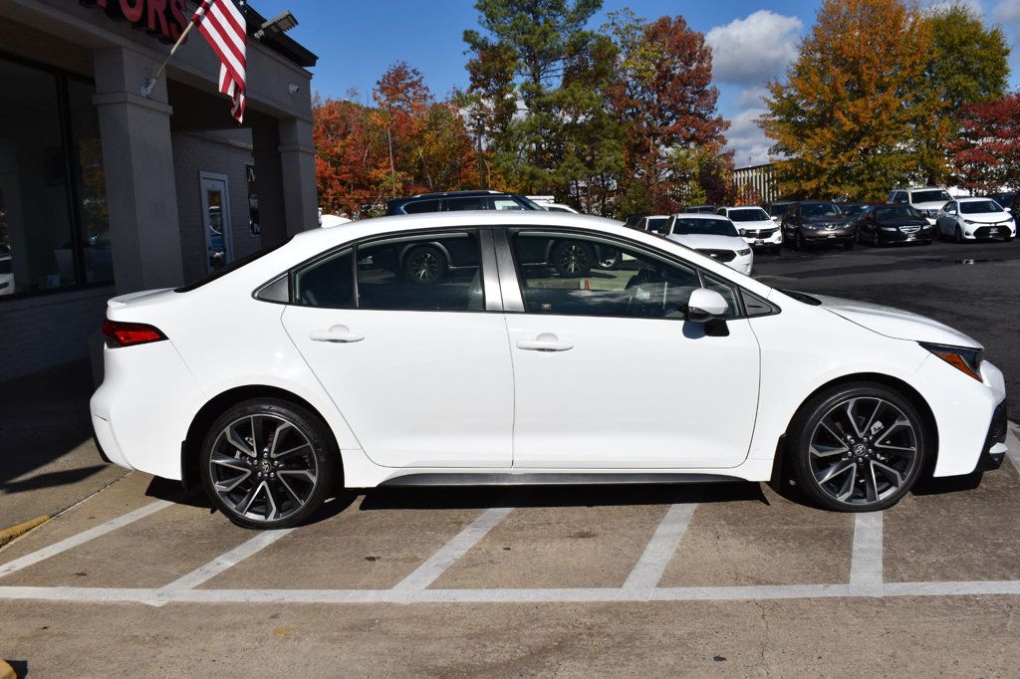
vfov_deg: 41.7
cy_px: 340
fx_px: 892
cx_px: 510
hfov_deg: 59.5
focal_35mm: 32
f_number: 10
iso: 200
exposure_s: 1/1250
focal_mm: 21
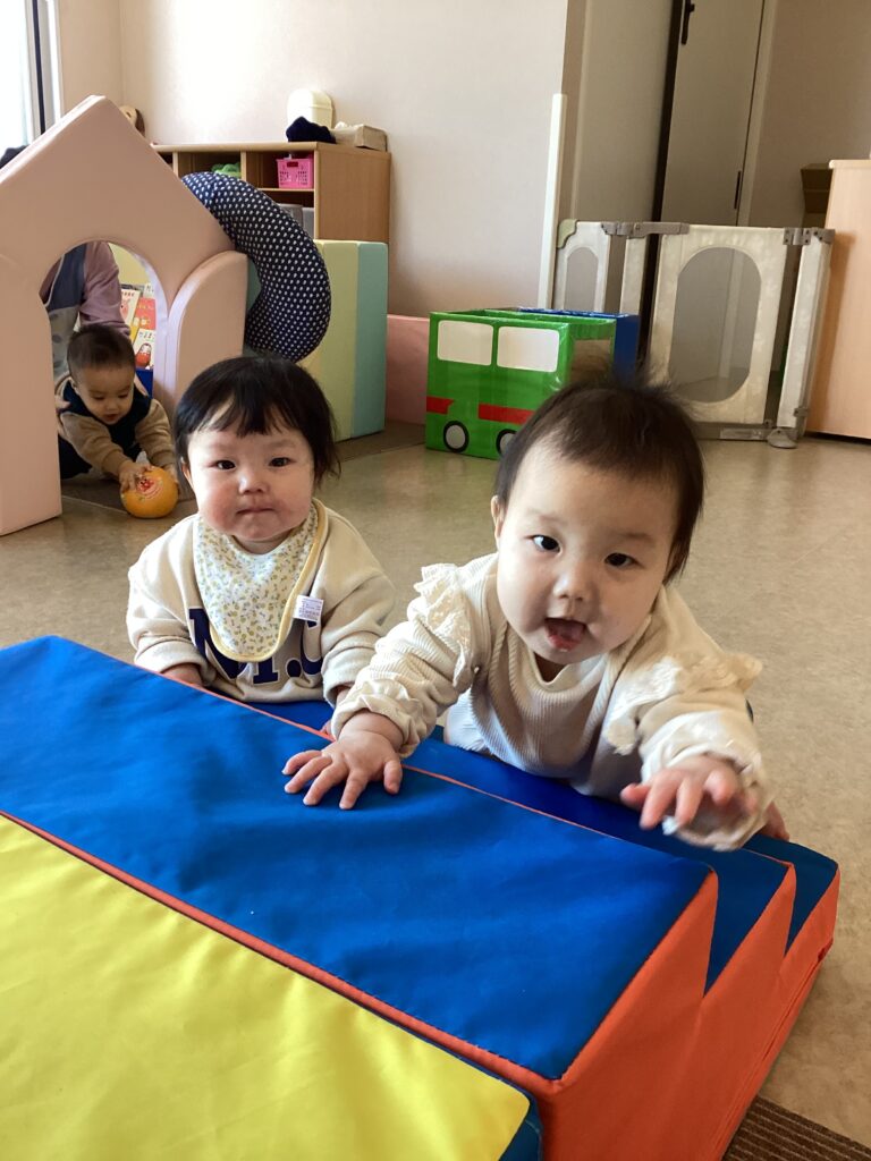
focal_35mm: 31
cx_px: 436
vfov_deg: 58.4
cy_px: 580
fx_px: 1040
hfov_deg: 45.4
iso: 100
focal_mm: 3.3
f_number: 2.4
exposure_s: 1/60
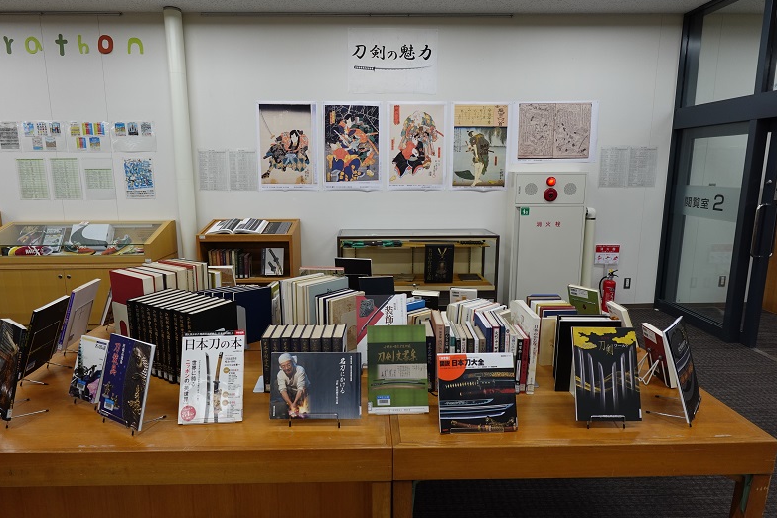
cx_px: 375
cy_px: 250
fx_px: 453
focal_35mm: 21
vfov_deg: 59.5
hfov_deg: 81.2
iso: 125
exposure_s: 1/80
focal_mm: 7.6
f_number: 2
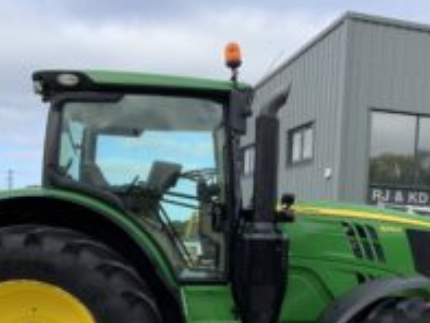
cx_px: 255
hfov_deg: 36.0
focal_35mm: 53
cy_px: 266
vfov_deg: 26.9
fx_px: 659
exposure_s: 1/709
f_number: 1.8
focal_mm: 3
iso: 16
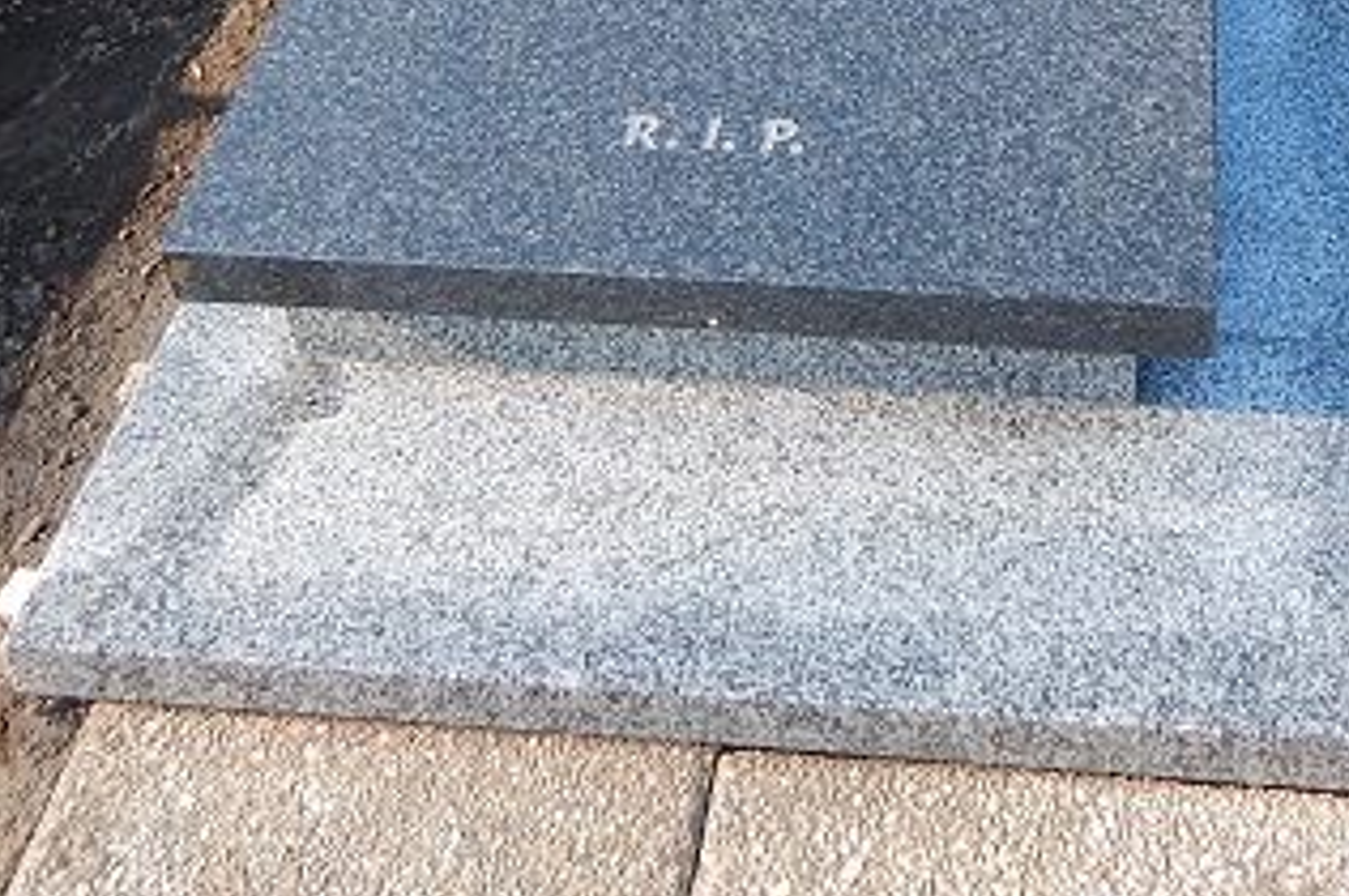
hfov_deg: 33.9
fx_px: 2171
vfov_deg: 21.5
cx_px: 982
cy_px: -205
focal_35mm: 58
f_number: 3
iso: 125
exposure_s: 1/320
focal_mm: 4
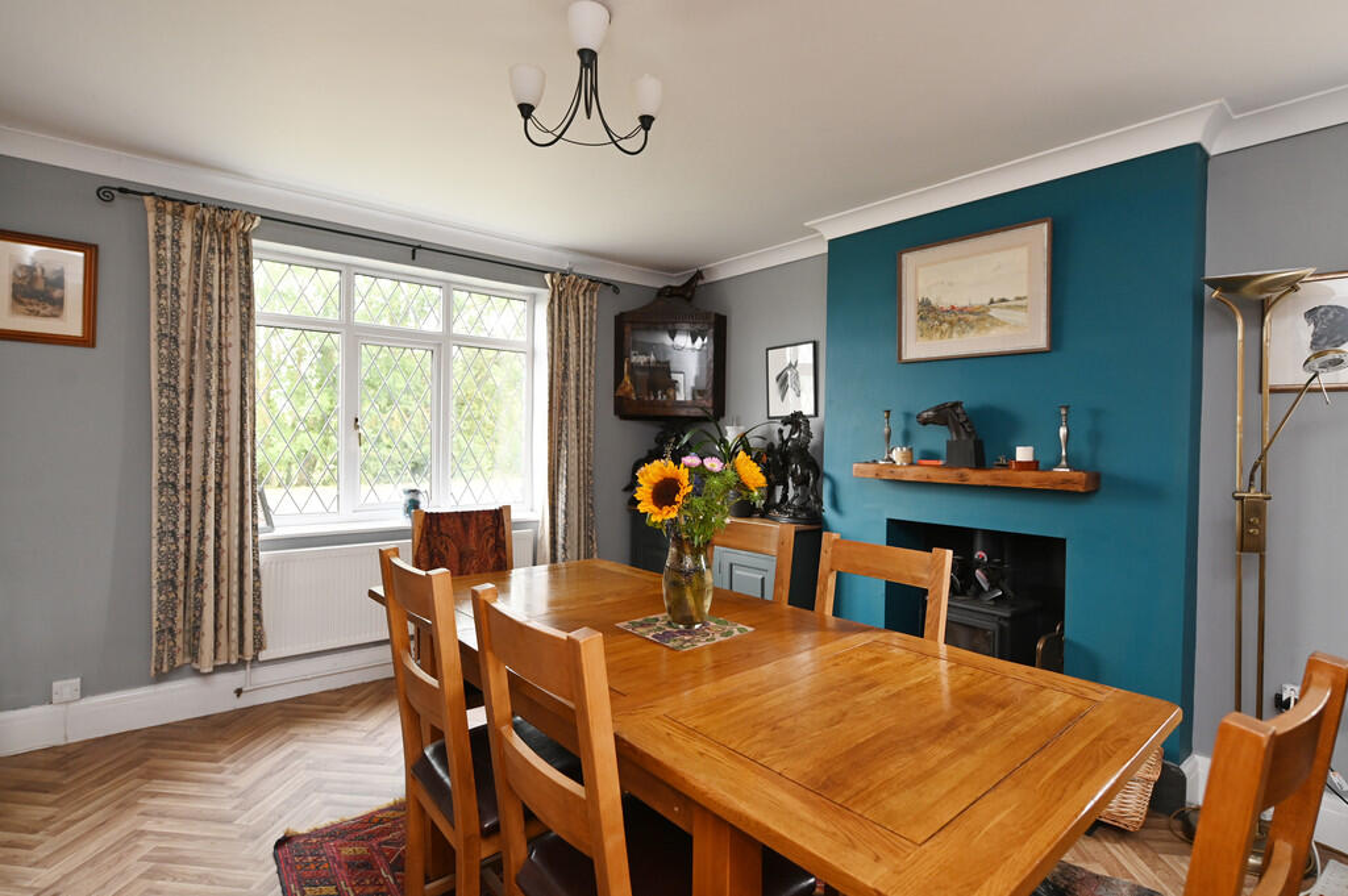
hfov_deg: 90.0
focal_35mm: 18
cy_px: 448
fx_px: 673
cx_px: 674
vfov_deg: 67.3
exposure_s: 1/60
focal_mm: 18
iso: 560
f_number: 4
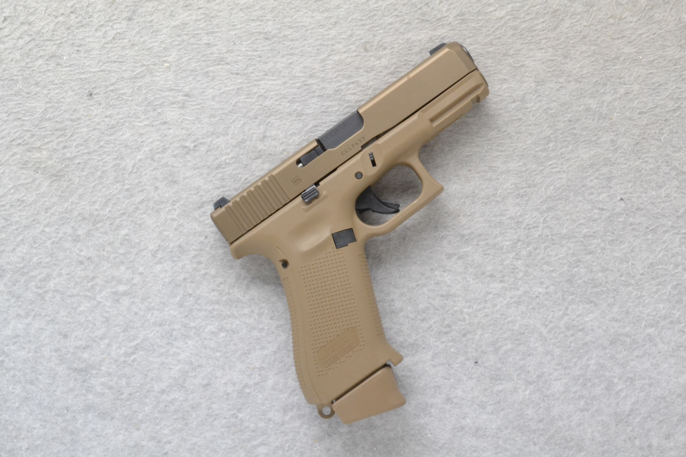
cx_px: 343
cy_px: 228
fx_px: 1029
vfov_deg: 25.1
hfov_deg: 36.9
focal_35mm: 54
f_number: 20
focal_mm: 36
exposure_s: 1/60
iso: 3200
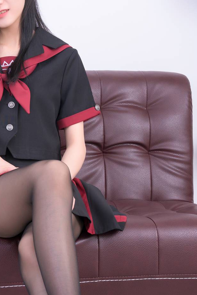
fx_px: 739
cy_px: 180
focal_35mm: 90
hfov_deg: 15.0
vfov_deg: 22.6
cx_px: 25
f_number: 8
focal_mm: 43
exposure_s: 1/160
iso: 500
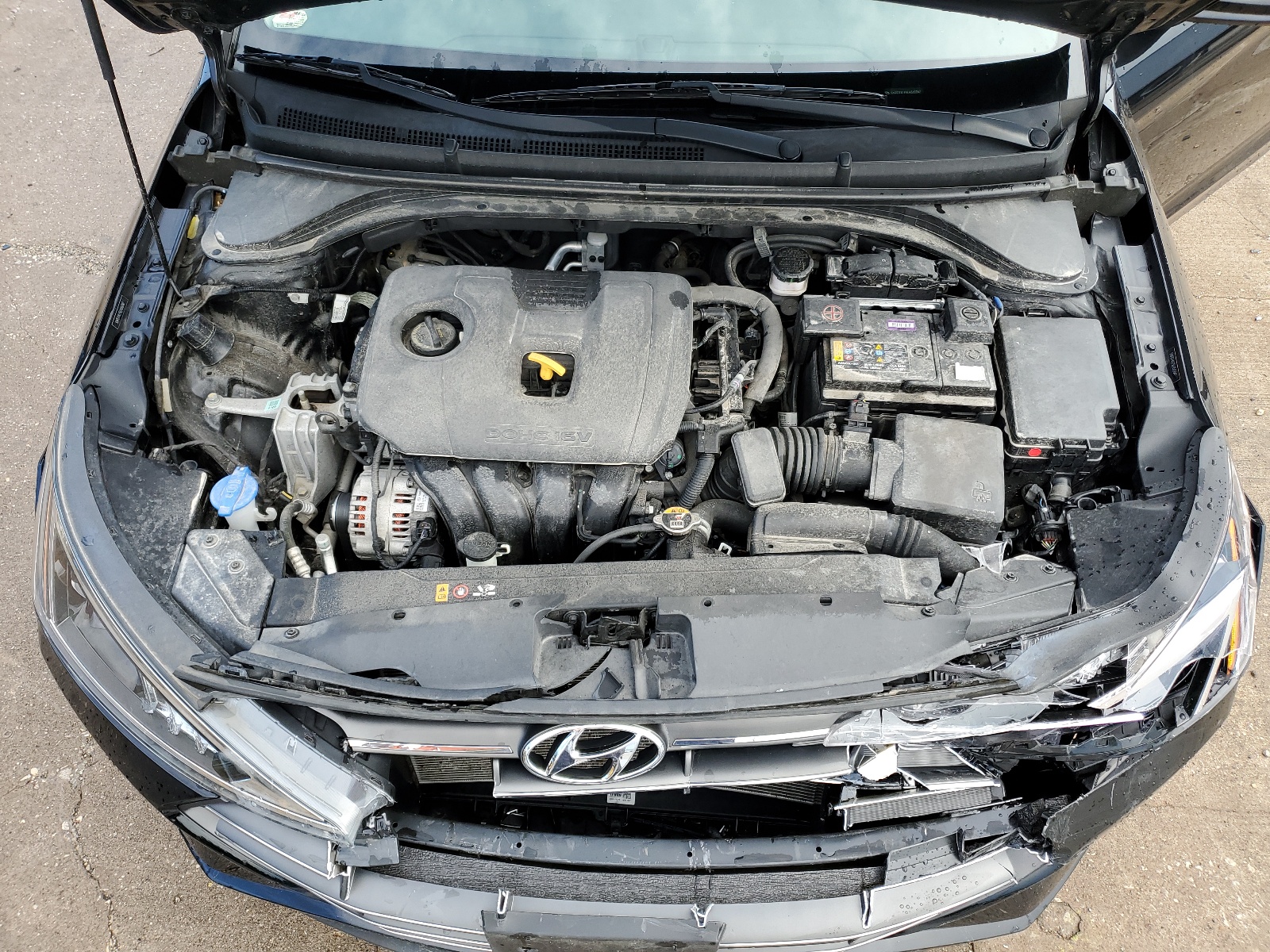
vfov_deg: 53.1
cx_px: 635
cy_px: 476
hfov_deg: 67.3
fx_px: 954
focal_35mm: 26
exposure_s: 1/312
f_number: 1.5
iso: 50
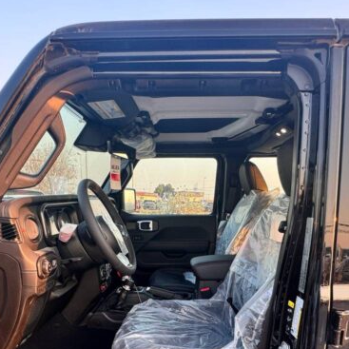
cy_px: 274
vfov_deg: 55.4
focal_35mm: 27
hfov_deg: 59.0
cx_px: 190
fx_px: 308
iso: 80
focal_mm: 2.22
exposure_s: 1/99
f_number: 2.2
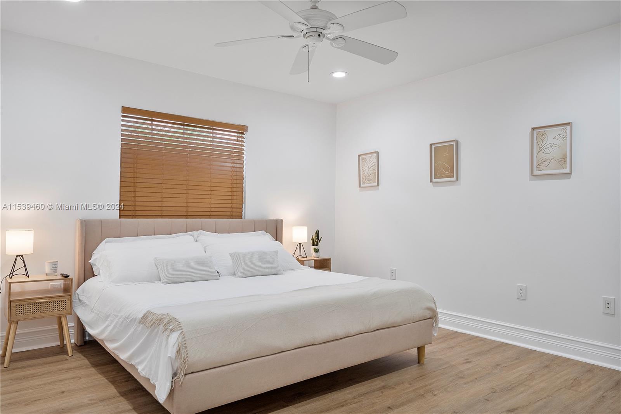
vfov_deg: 53.1
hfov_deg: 73.8
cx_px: 310
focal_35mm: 24
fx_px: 414
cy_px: 207
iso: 500
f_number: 8
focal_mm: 24
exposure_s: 1/40
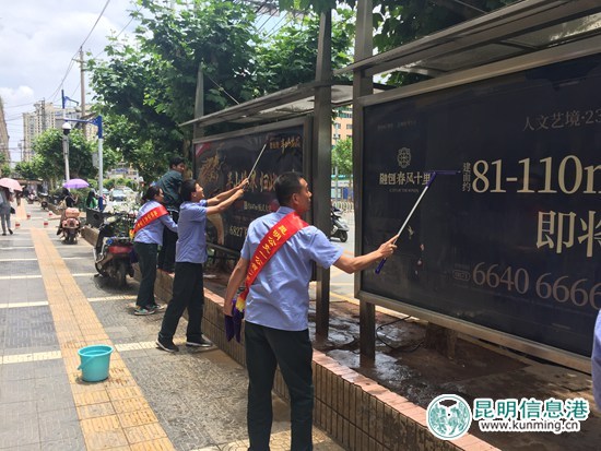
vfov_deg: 48.3
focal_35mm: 29
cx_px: 300
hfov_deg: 61.6
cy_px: 226
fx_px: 504
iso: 32
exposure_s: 1/964
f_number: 2.2
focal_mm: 4.15
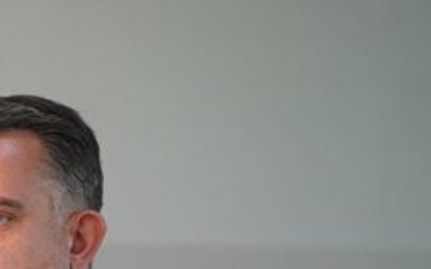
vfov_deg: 4.2
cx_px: -313
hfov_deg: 6.6
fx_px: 3640
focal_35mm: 310
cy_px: 461
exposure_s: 1/80
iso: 2000
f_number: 2.8
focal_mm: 75
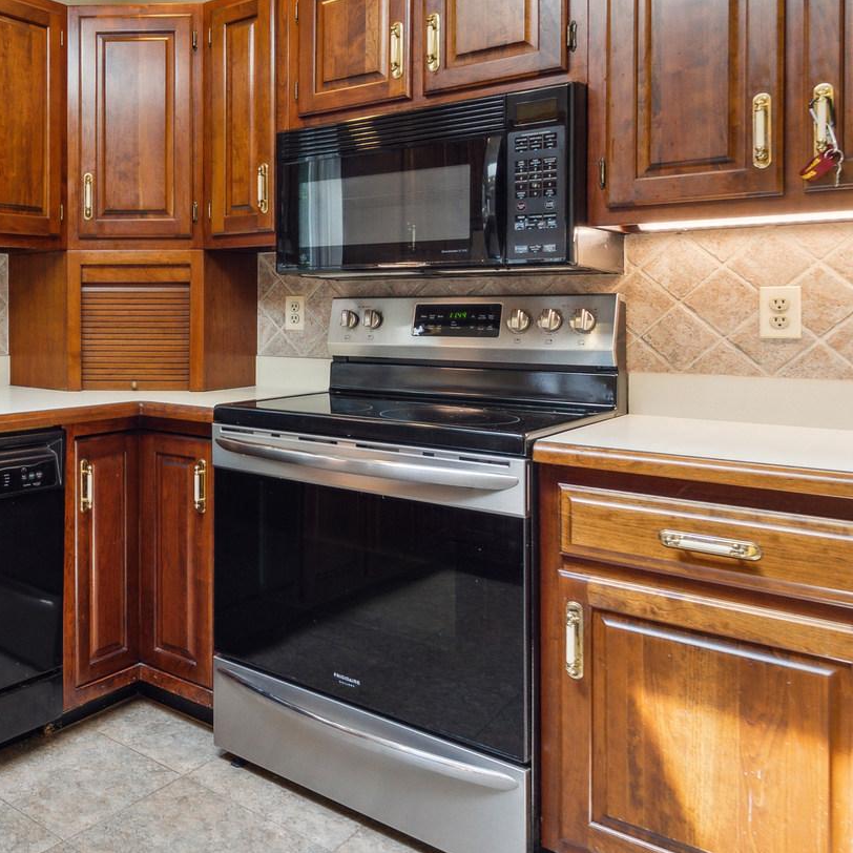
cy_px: 311
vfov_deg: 53.3
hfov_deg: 47.1
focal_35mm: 30
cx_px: 46
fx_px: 836
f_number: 5.6
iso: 640
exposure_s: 1/50
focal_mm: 14
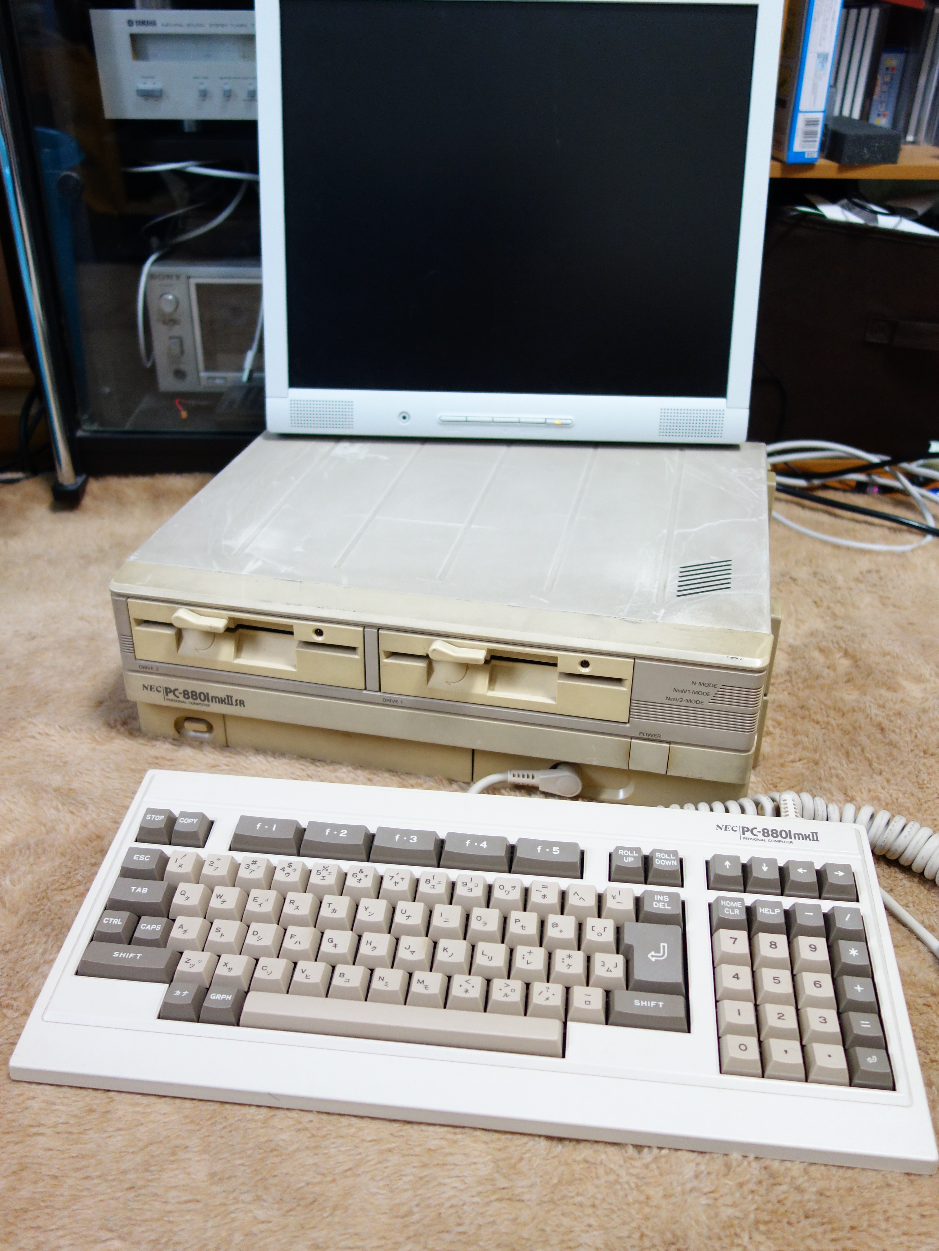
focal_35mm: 31
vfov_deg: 58.3
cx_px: 468
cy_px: 638
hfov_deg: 45.4
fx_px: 1121
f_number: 1.8
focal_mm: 10.4
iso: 400
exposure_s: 1/50
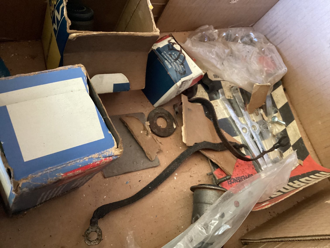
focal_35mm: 31
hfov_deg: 58.3
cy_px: 124
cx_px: 165
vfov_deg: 45.4
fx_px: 296
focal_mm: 3.3
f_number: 2.4
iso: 800
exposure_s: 1/30
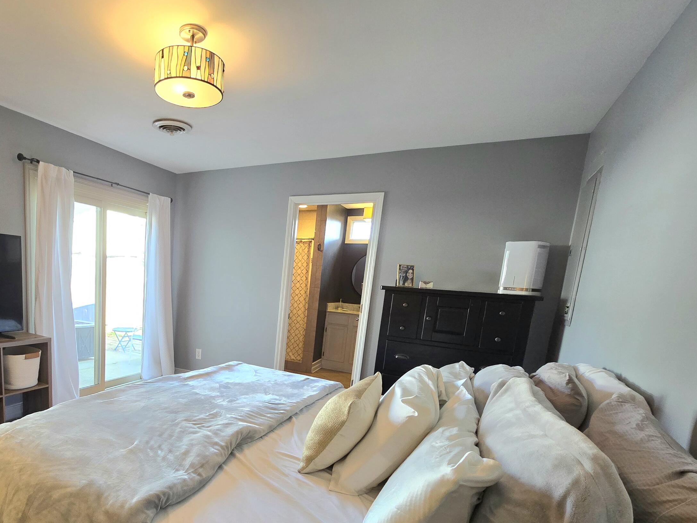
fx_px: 362
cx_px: 230
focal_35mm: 18
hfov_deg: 84.6
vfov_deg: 69.5
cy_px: 350
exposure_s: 1/60.2
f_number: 2.2
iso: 160
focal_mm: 2.2
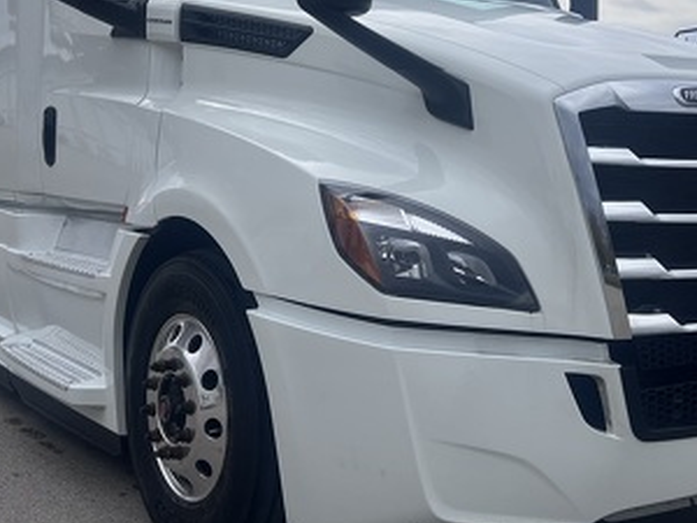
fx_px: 1047
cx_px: 372
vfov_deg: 27.4
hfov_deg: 36.8
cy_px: 91
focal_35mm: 52
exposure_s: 1/7463
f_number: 1.5
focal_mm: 5.7
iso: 50
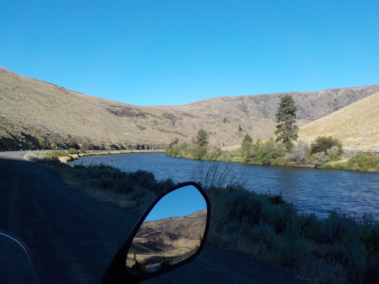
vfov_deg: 46.8
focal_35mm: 30
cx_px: 190
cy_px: 142
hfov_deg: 60.0
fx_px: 328
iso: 125
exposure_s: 1/1000
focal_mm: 4.1
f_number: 3.3
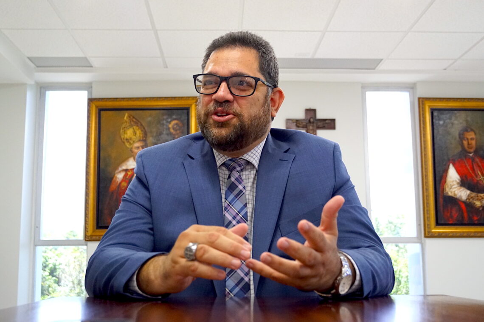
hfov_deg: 46.4
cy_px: 161
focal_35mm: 42
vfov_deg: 31.9
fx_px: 565
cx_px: 242
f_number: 4.5
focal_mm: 28
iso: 2000
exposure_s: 1/160
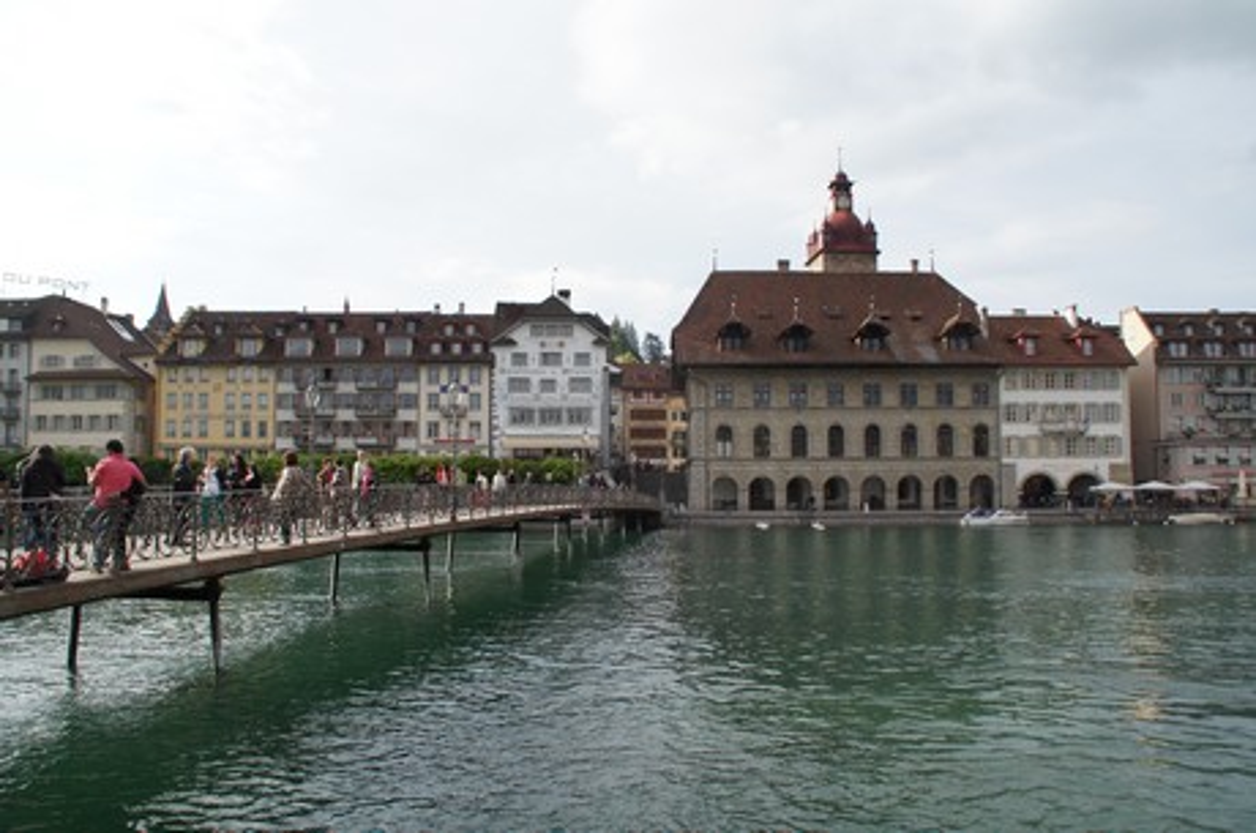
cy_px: 416
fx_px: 940
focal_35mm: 27
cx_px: 628
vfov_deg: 47.8
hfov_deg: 67.5
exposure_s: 1/200
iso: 100
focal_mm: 18
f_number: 7.1
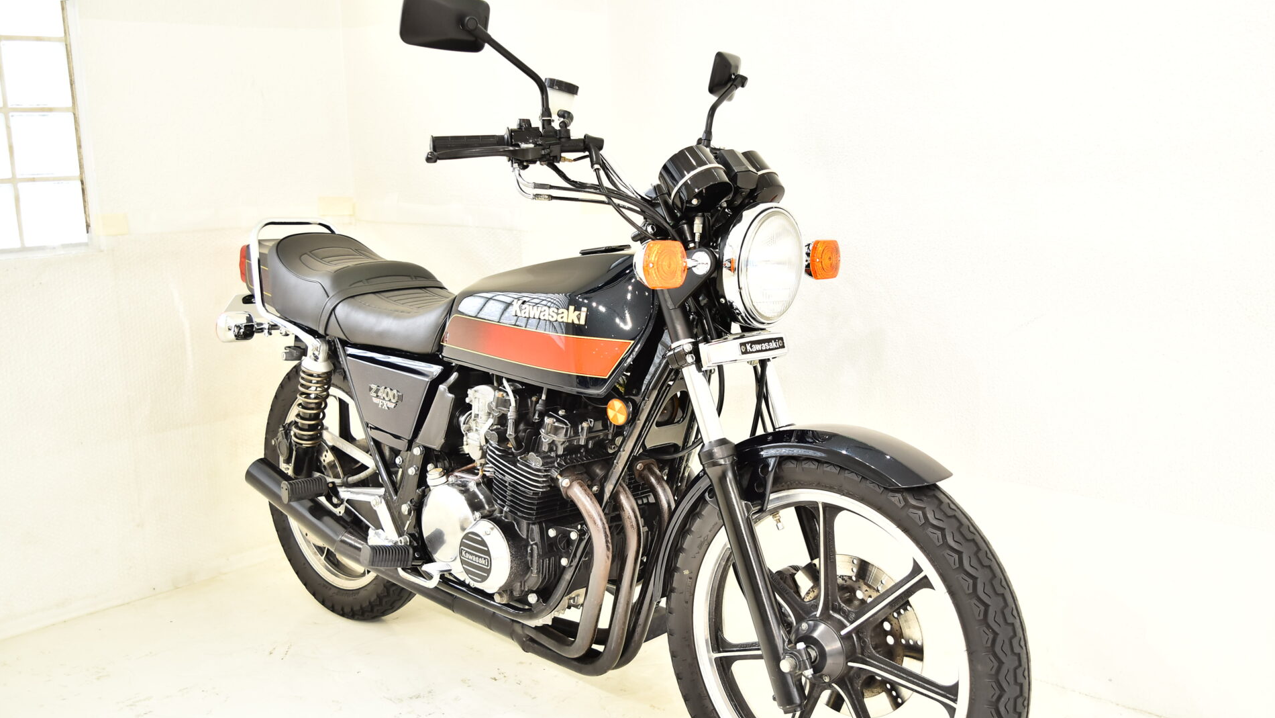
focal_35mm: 37
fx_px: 1235
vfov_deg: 32.3
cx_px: 633
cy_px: 413
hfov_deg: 54.6
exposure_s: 1/25
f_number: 3.8
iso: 320
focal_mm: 23
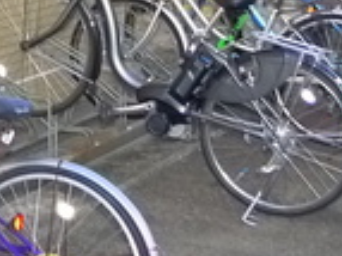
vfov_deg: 8.4
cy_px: -176
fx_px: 1688
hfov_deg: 11.0
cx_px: -215
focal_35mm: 171
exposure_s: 1/100
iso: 400
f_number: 2.5
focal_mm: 7.5
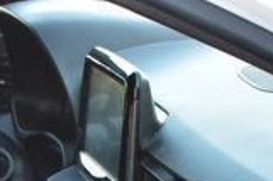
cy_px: 550
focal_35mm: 210
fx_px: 1591
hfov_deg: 9.7
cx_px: -51
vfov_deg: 6.0
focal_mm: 22
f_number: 7.1
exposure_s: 1/25
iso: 400
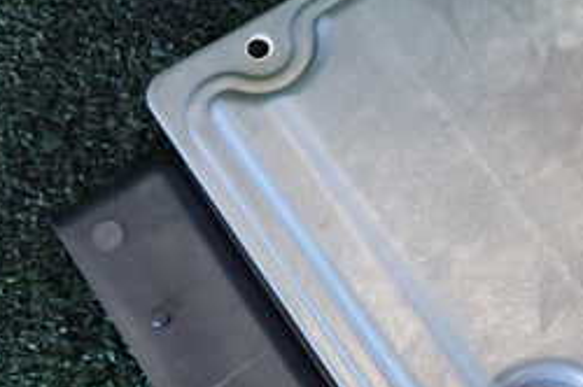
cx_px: 515
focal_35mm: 75
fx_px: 1213
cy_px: 170
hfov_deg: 26.2
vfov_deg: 18.1
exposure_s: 1/30
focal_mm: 5.4
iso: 800
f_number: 2.3
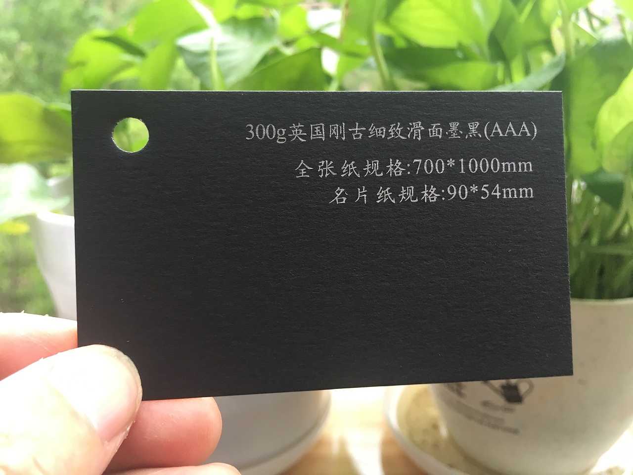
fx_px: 530
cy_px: 238
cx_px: 316
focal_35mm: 29
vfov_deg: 48.2
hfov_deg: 61.7
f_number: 2.2
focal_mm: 4.15
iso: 100
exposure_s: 1/33
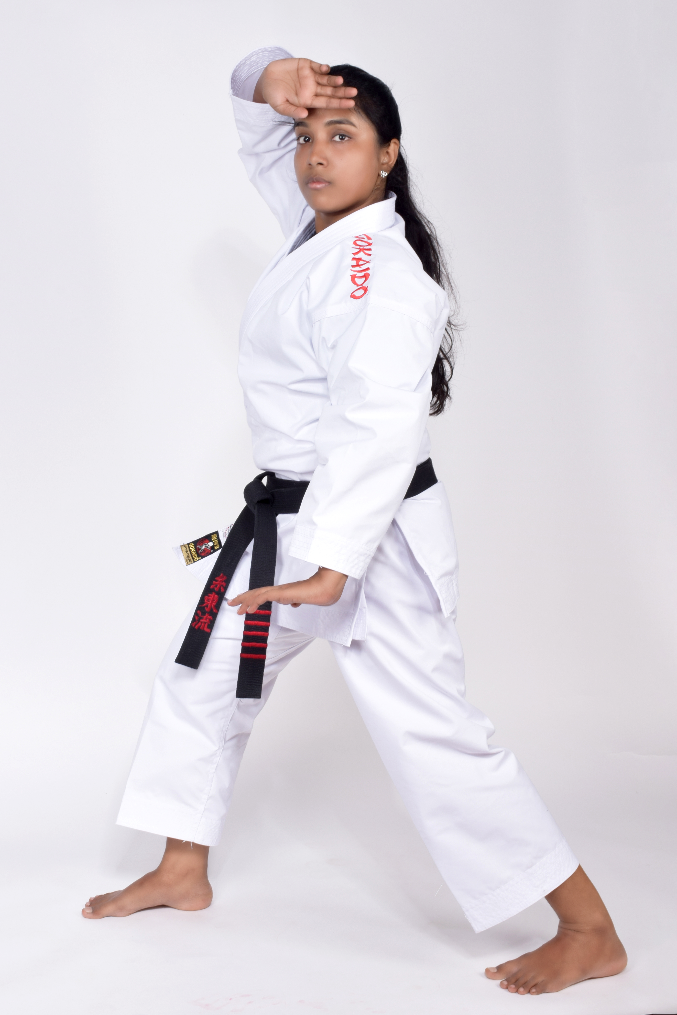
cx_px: 338
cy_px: 508
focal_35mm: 45
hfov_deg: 29.9
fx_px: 1269
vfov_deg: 43.6
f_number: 16
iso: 100
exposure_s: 1/125
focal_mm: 30
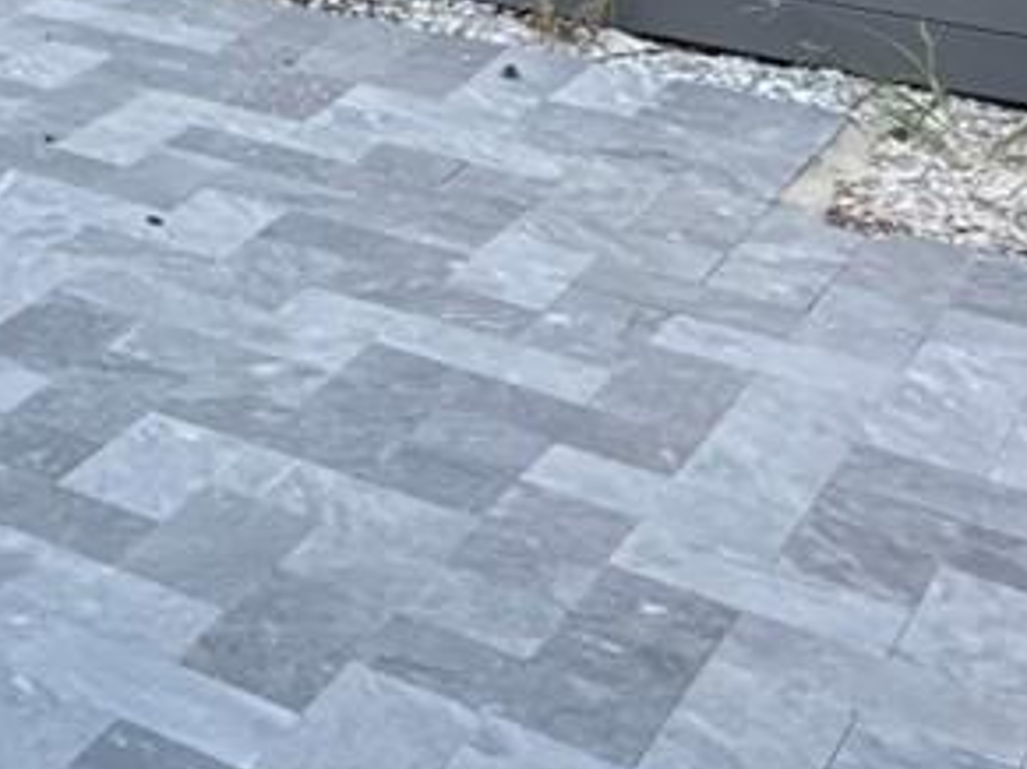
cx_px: -801
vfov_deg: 18.4
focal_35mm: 77
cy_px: -67
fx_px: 2284
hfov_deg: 19.3
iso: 50
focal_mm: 2.22
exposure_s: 1/333
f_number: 2.2
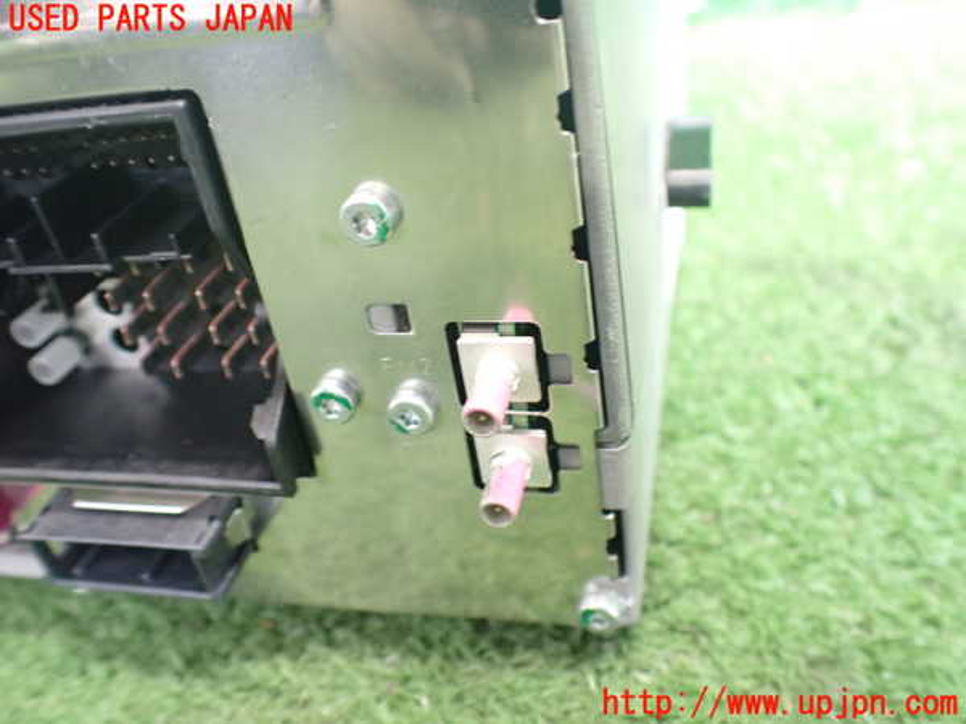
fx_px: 837
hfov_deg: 60.0
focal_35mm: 30
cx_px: 483
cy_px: 362
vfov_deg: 46.8
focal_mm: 5.4
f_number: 2.3
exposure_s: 1/30
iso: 800
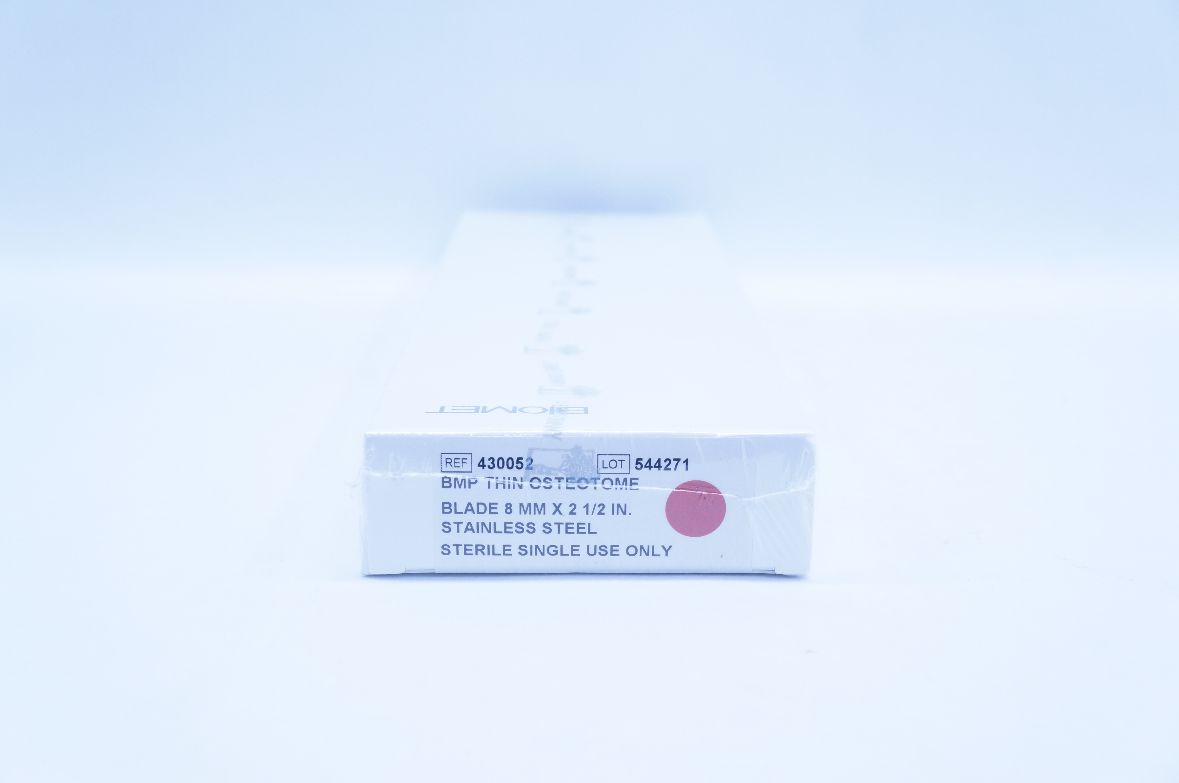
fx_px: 1472
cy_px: 392
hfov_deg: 43.6
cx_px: 590
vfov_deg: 29.8
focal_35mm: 45
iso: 800
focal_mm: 30
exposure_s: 1/160
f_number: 5.6
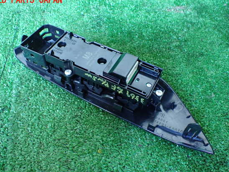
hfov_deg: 55.3
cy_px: 90
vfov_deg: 43.0
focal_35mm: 33
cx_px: 112
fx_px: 218
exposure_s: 1/30
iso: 1000
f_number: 2.3
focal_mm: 5.4
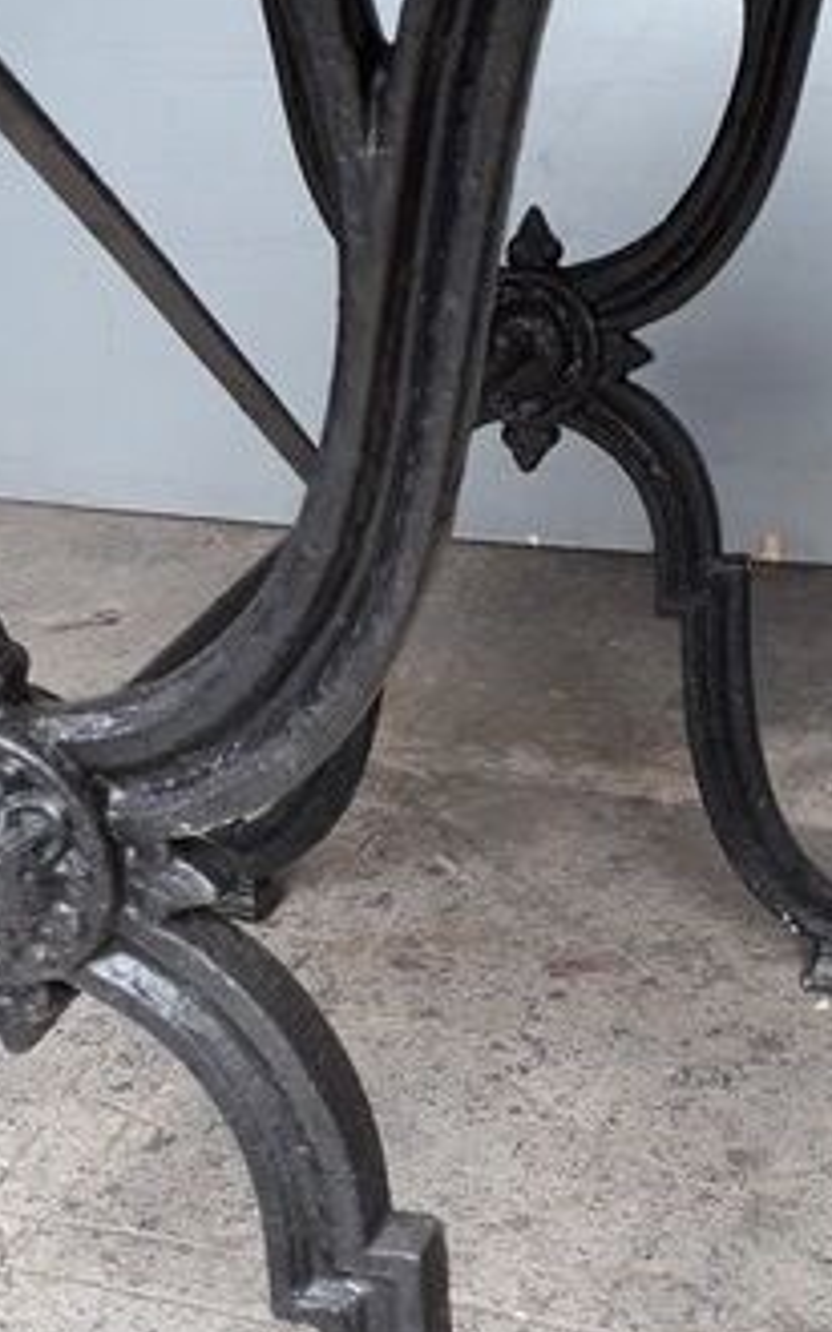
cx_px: 424
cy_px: 856
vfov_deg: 38.6
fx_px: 1888
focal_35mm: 52
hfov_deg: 24.8
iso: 160
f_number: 1.9
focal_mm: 3.6
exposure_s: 1/50
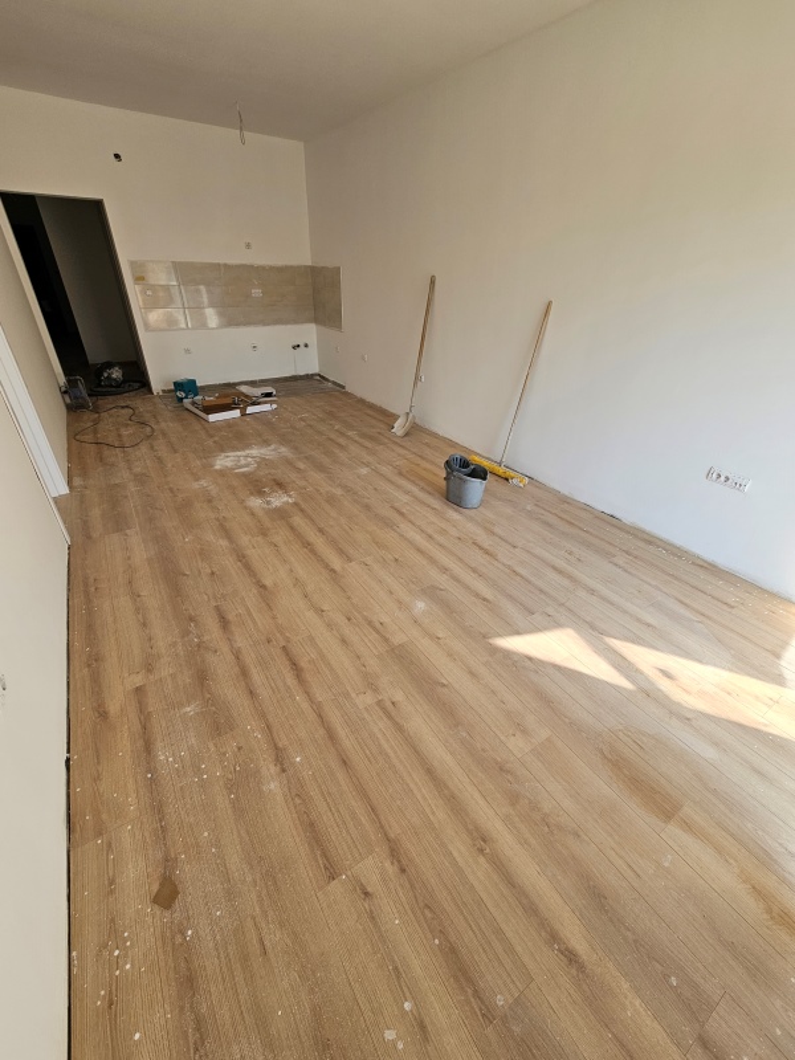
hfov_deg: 89.9
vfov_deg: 106.2
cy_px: 530
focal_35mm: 13
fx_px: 398
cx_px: 398
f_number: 2.2
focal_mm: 2.2
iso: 50
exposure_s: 1/182
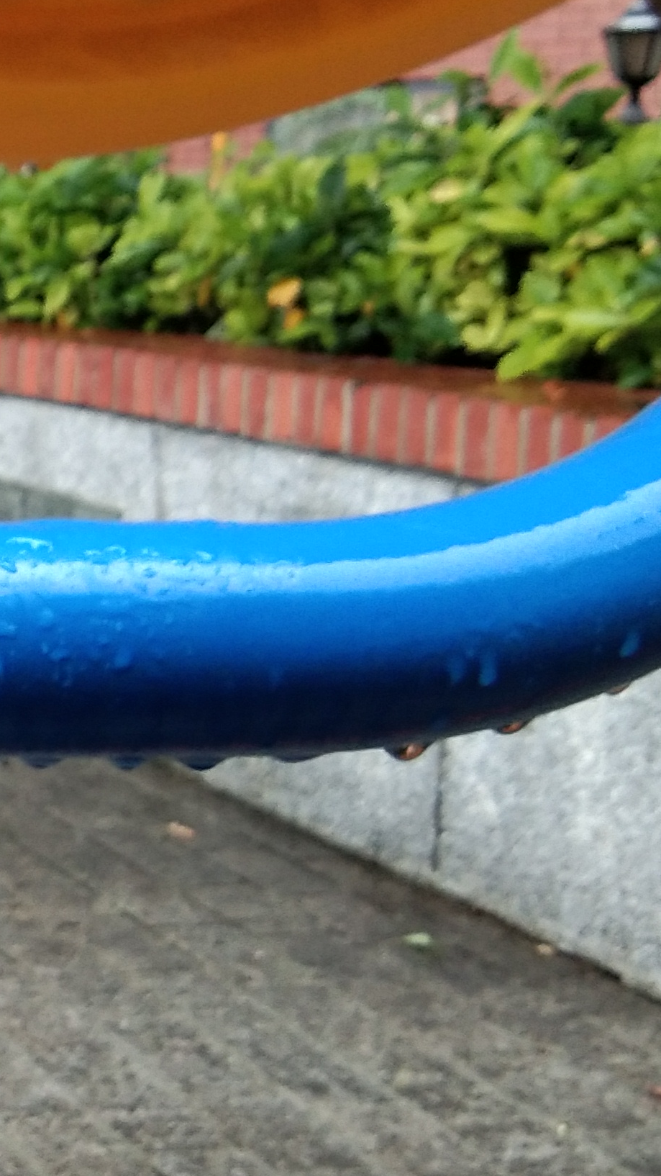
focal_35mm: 86
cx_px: -701
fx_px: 2680
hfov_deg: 12.3
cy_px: 546
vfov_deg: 24.7
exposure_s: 1/33.3
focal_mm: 3.69
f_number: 2.2
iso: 250
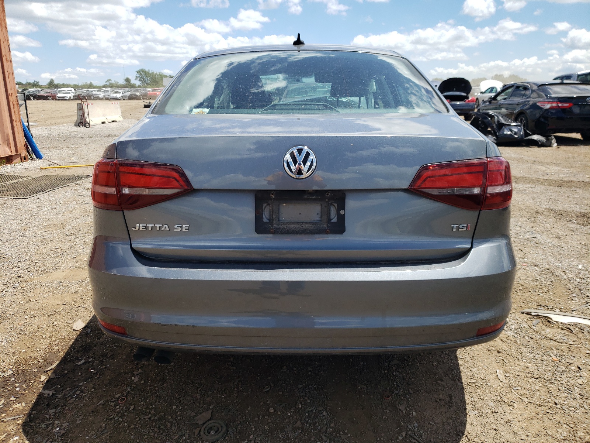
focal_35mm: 26
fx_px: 443
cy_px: 222
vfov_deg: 53.1
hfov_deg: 67.3
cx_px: 295
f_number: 1.5
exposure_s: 1/2500
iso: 50
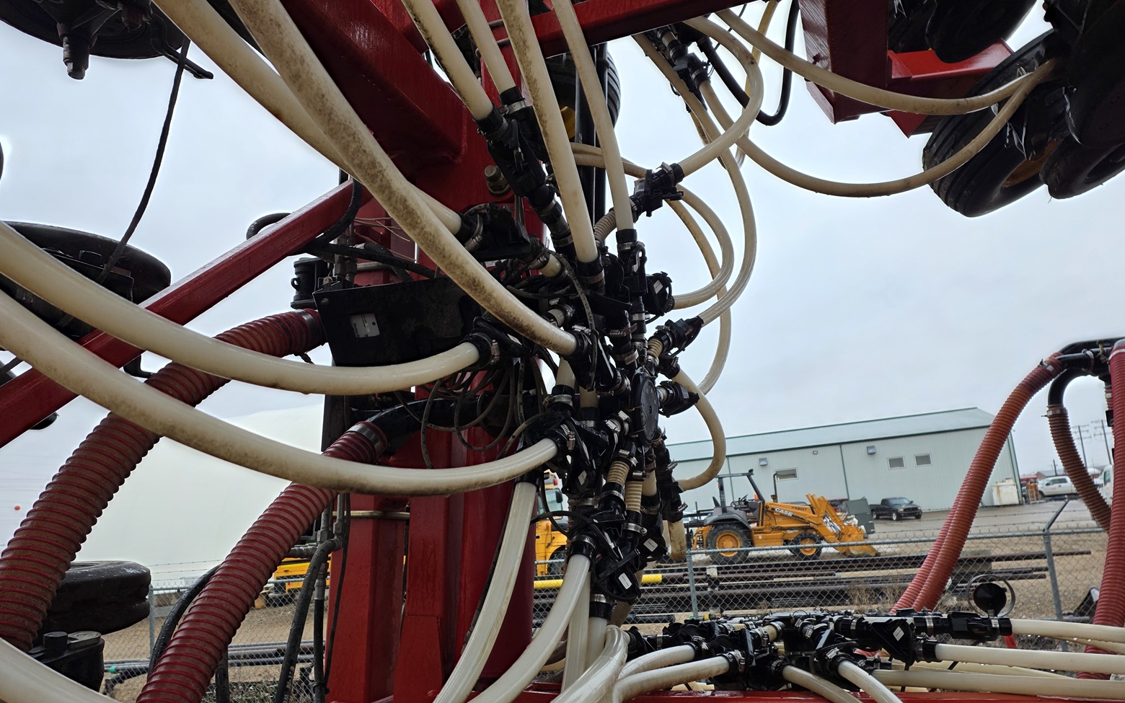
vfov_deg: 48.9
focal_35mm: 25
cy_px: 428
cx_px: 574
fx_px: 766
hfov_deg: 72.5
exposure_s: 1/180
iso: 32
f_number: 1.7
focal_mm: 6.25
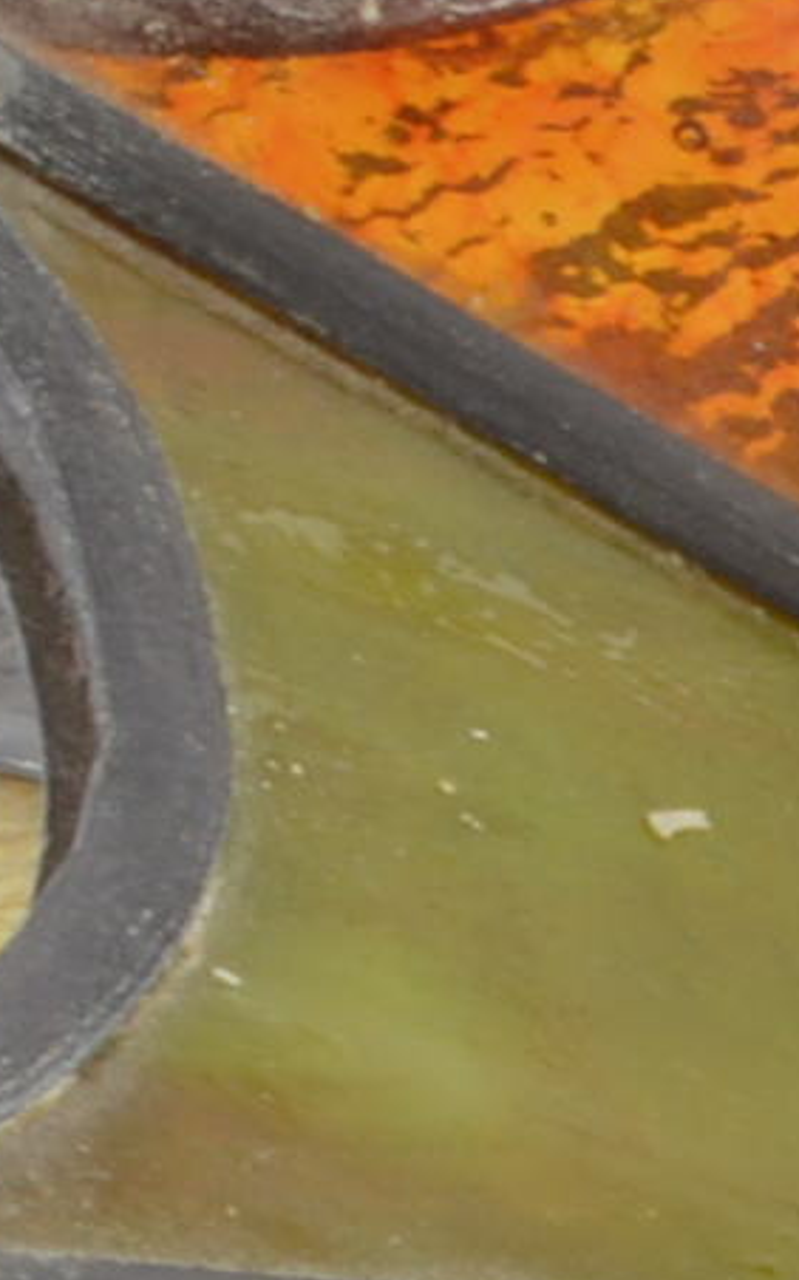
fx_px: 14896
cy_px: 1430
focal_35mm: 427
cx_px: 2088
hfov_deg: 3.0
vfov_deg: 4.9
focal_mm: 42
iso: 200
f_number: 18
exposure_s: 1/125
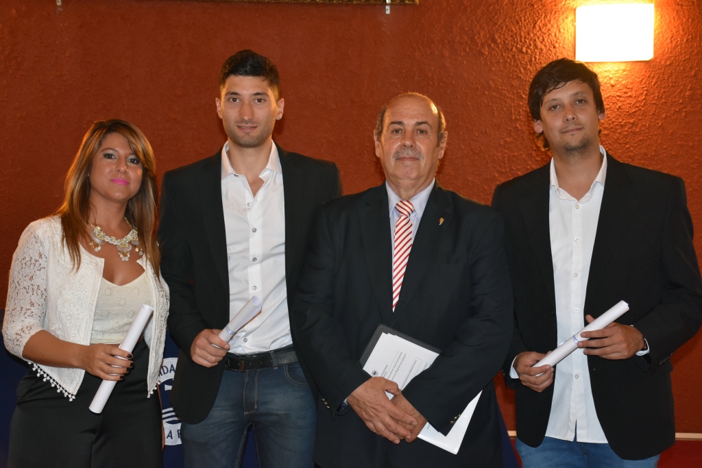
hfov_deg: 37.8
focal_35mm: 52
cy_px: 234
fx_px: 1024
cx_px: 351
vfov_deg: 25.8
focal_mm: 35
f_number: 4.2
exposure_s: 1/60
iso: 1100
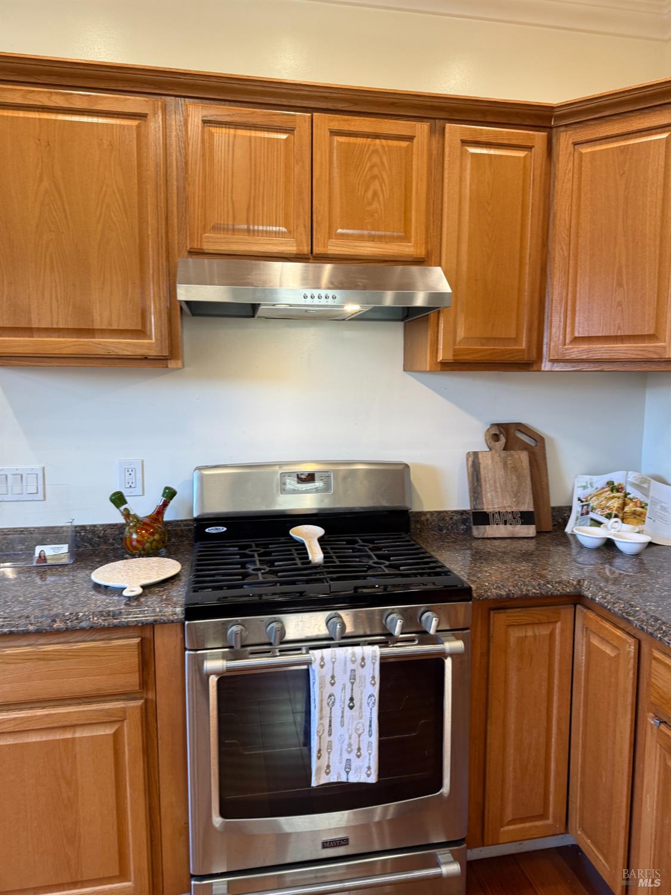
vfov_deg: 71.6
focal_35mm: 24
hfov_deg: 56.8
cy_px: 448
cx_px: 336
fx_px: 620
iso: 125
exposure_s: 1/120
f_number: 1.78
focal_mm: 6.76
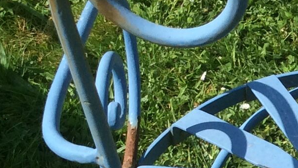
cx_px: 398
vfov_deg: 8.1
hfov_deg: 13.8
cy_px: 174
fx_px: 1177
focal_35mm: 149
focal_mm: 3.3
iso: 32
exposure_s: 1/1167
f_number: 2.4
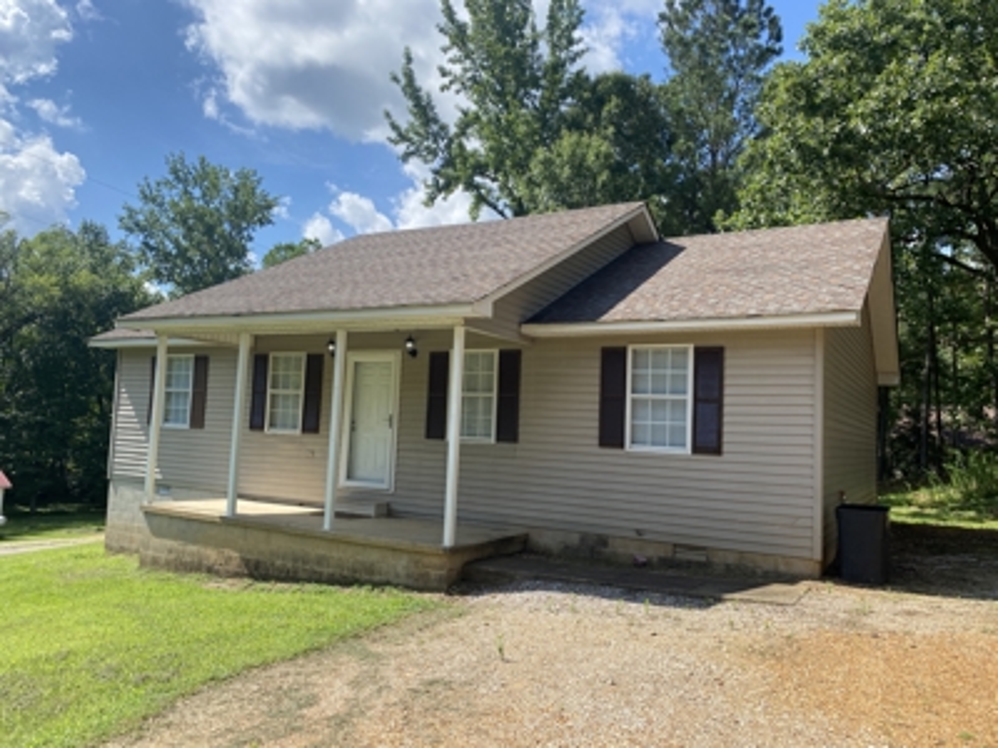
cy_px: 374
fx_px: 750
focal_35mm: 26
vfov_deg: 53.1
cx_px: 499
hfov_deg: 67.3
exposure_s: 1/1927
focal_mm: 4.25
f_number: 1.8
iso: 32
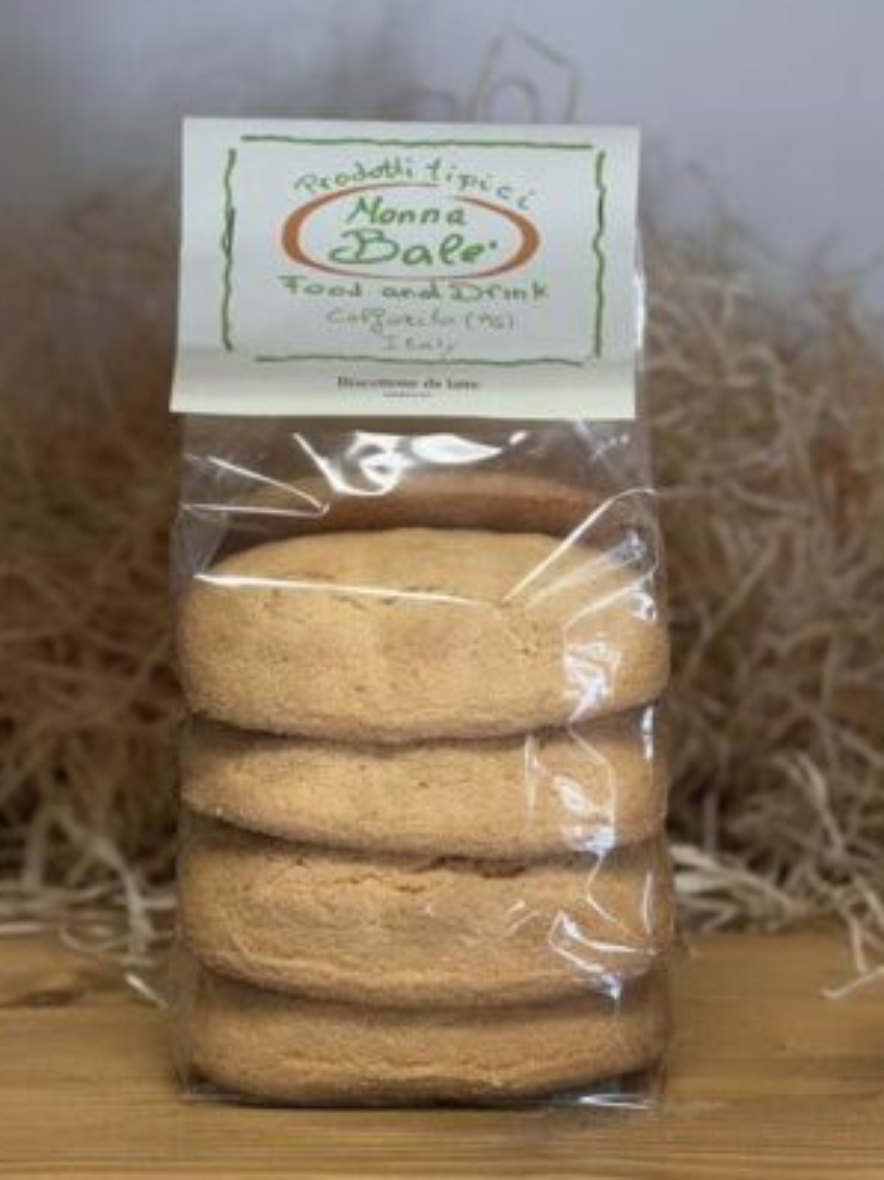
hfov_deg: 22.6
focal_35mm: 65
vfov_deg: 29.8
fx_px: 2216
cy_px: 565
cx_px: 412
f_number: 1.78
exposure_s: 1/100
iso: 64
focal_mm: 6.76
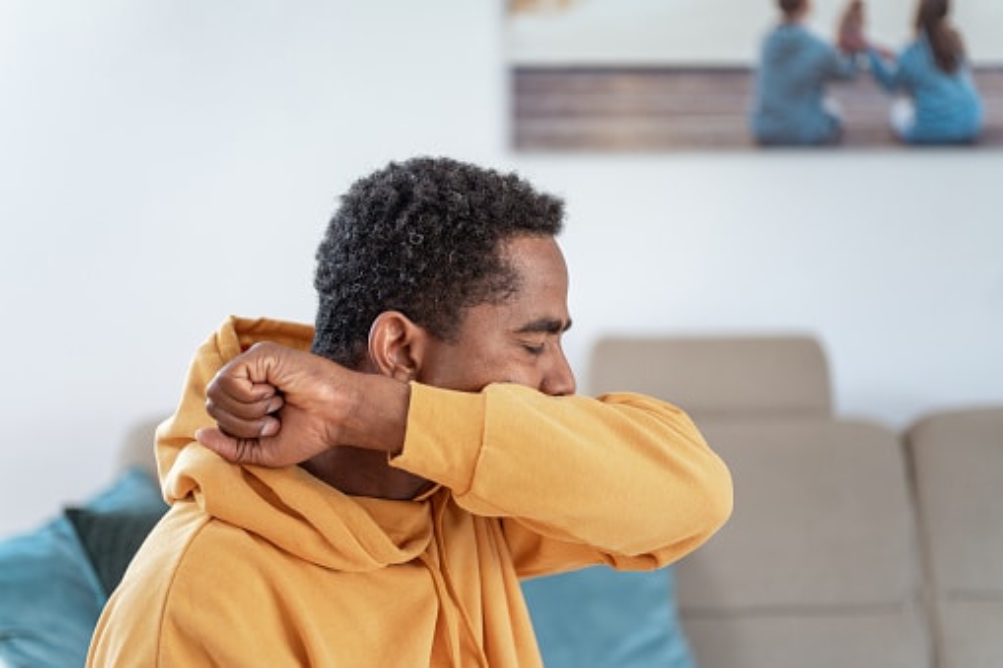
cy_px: 334
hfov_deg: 39.6
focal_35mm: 50
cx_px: 502
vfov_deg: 27.0
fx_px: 1393
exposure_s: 1/250
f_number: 1.8
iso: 140
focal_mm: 50
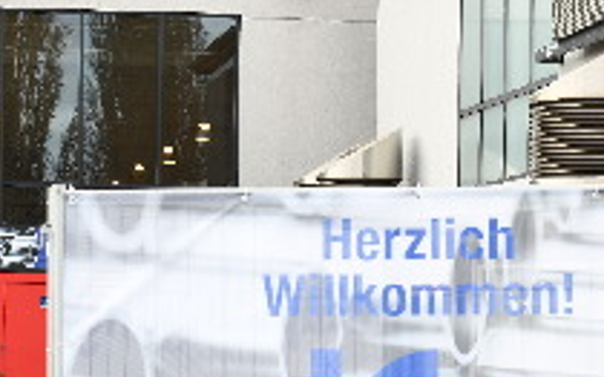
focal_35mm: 133
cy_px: 306
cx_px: 106
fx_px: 2188
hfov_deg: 15.6
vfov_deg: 9.8
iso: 180
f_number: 5.6
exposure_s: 1/80
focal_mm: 56
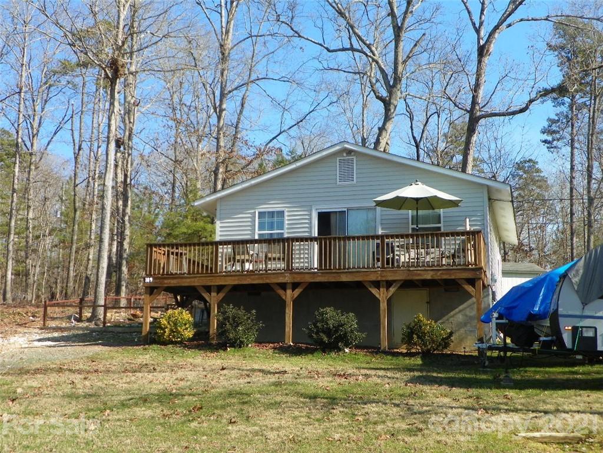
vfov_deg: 29.1
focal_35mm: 50
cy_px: 226
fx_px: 871
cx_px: 302
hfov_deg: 38.2
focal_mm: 8.9
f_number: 4
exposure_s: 1/320
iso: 64
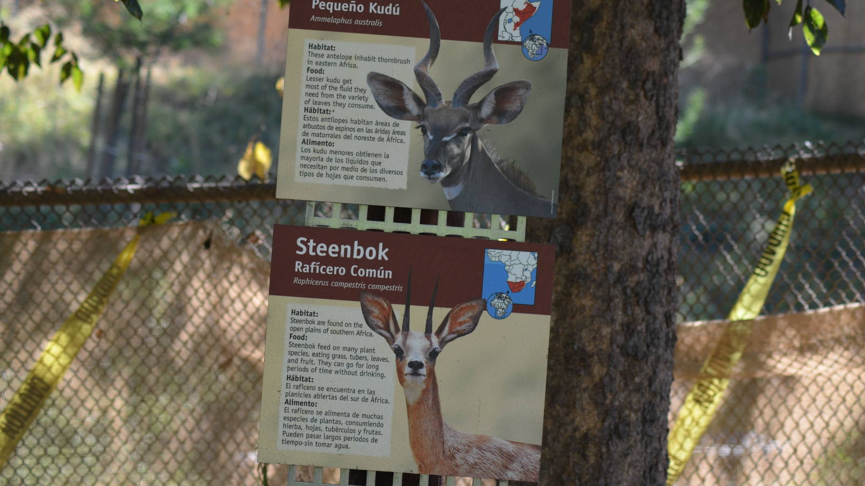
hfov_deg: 19.5
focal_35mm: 110
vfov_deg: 11.0
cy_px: 222
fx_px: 2523
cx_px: 432
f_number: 5
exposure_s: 1/400
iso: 400
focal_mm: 70
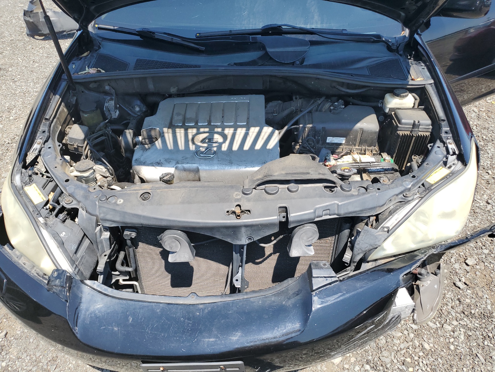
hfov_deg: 67.3
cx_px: 248
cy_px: 186
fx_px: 372
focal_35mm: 26
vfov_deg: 53.1
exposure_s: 1/1250
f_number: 1.5
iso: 50
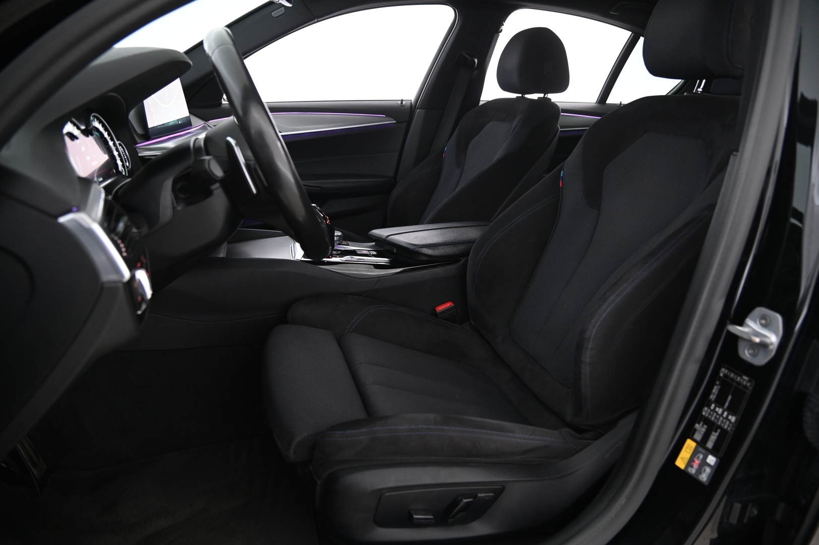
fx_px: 546
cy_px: 272
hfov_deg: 73.8
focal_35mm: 24
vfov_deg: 53.1
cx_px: 410
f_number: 4
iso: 2000
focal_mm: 24
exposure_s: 1/15
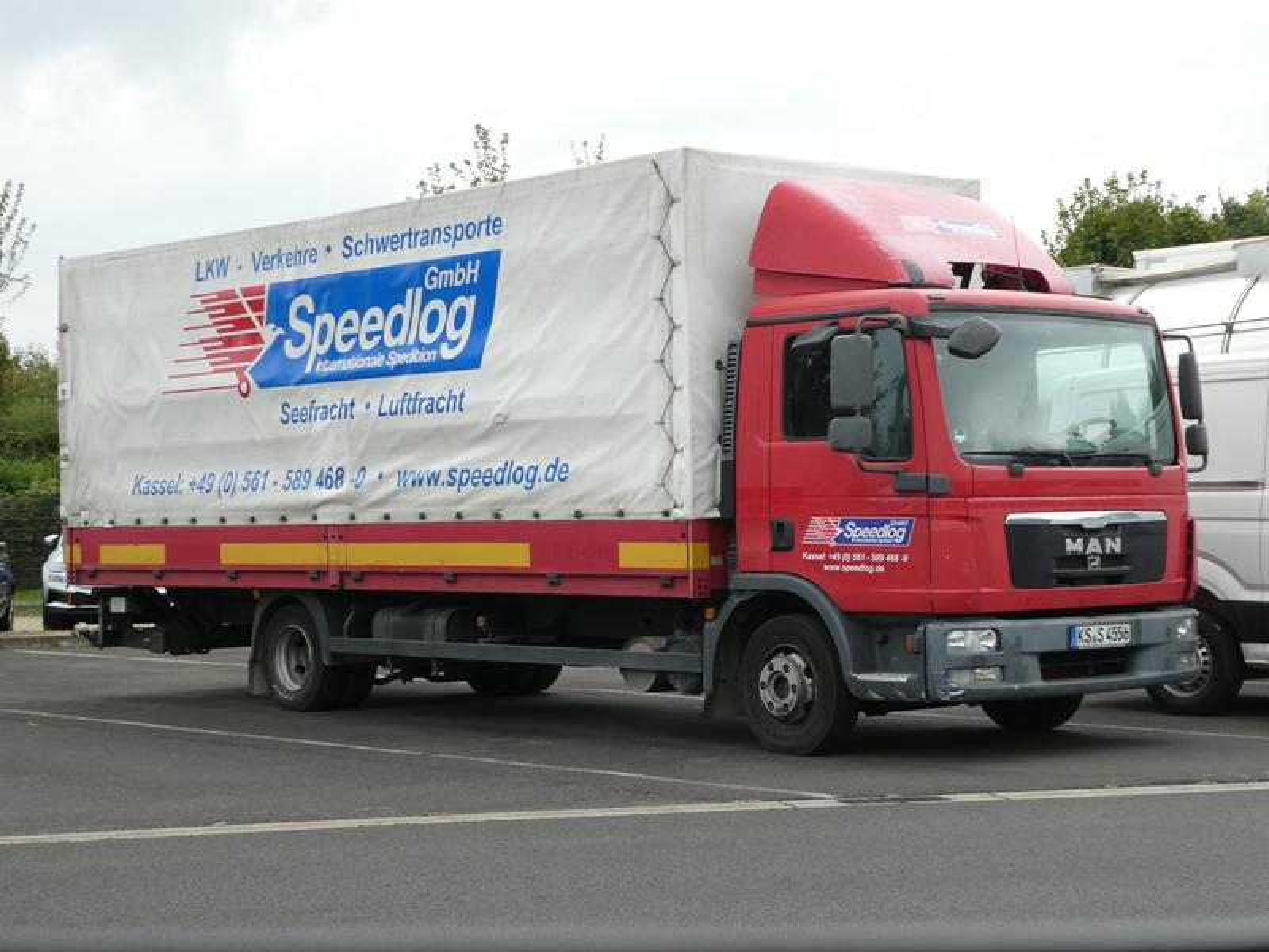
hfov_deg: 31.7
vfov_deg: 24.0
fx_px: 2236
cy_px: 476
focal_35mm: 61
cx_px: 634
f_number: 4.3
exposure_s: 1/80
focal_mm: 10.9
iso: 160
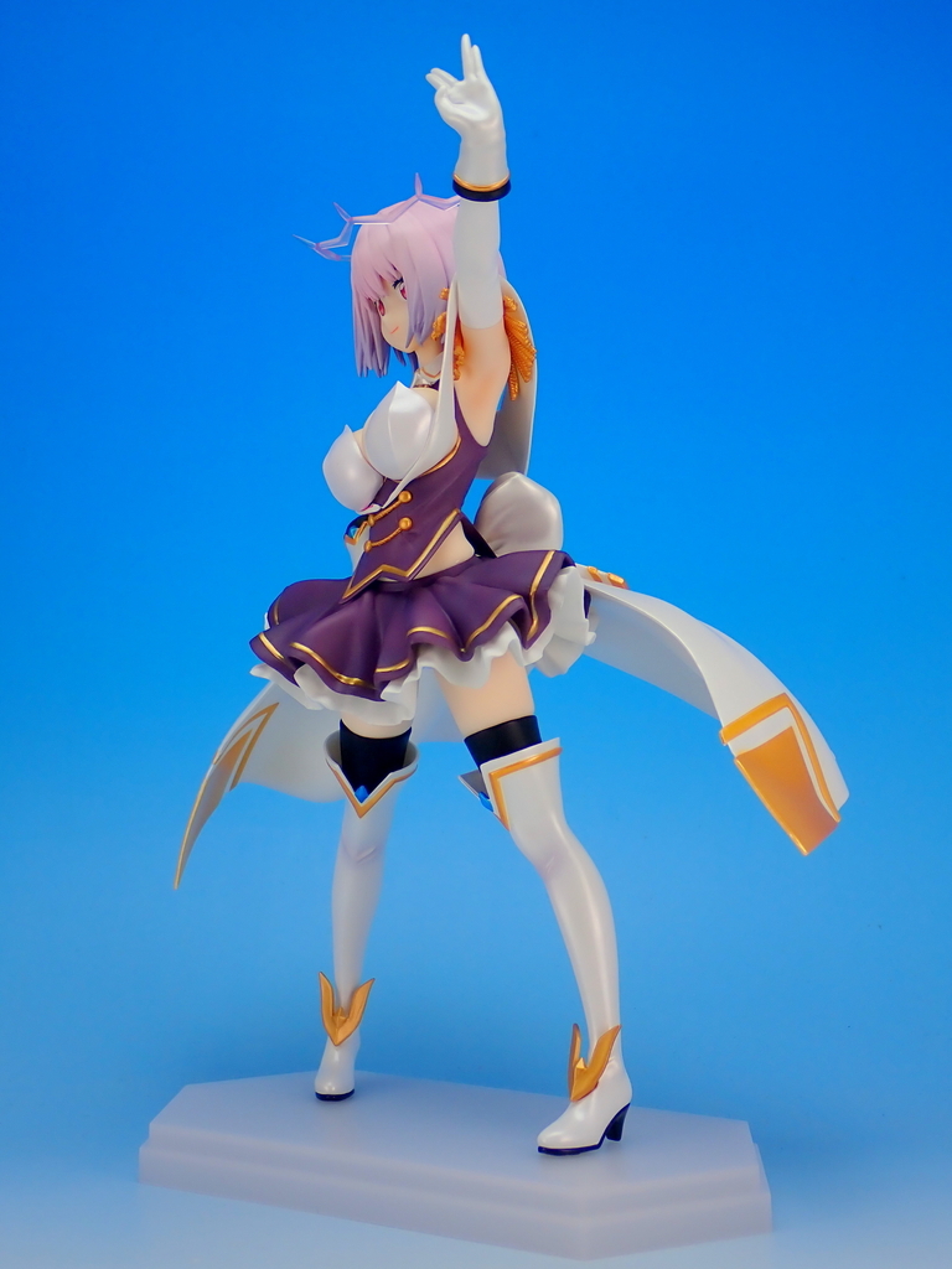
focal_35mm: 58
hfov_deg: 25.2
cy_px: 634
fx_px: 2127
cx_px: 476
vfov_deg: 33.2
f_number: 3.5
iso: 100
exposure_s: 1/30
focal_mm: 10.35
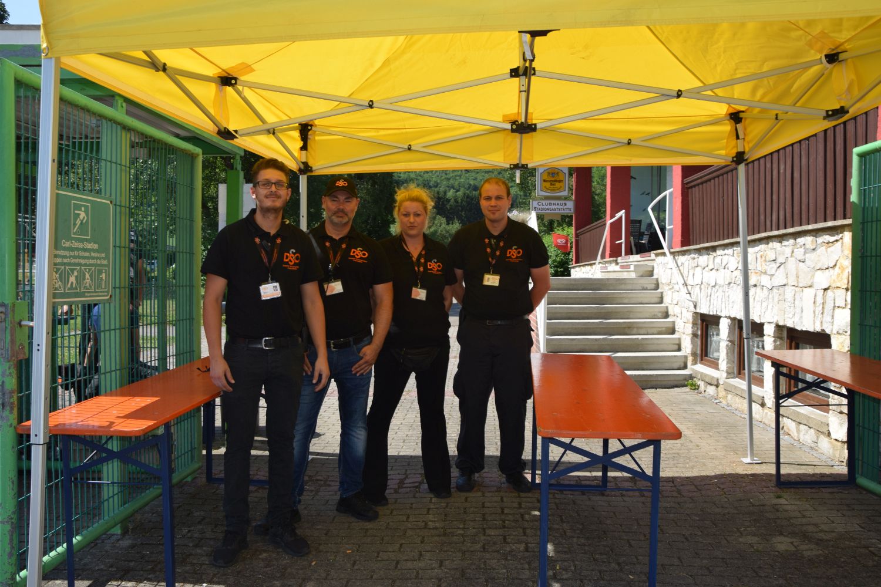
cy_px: 294
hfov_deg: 59.5
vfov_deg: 41.7
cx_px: 440
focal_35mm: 32
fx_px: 771
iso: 100
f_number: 9
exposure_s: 1/200
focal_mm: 21
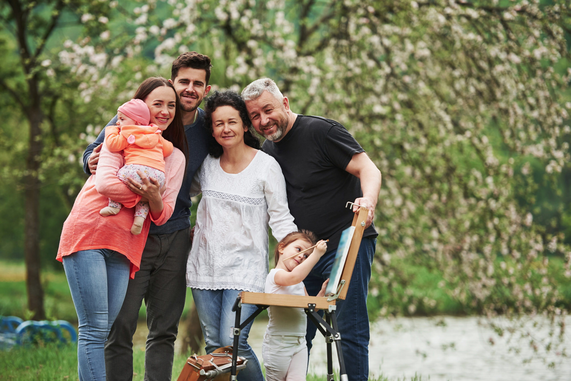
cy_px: 190
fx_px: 2697
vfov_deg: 8.1
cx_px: 286
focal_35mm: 170
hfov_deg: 12.1
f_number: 2.8
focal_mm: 170
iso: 79
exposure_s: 1/1250
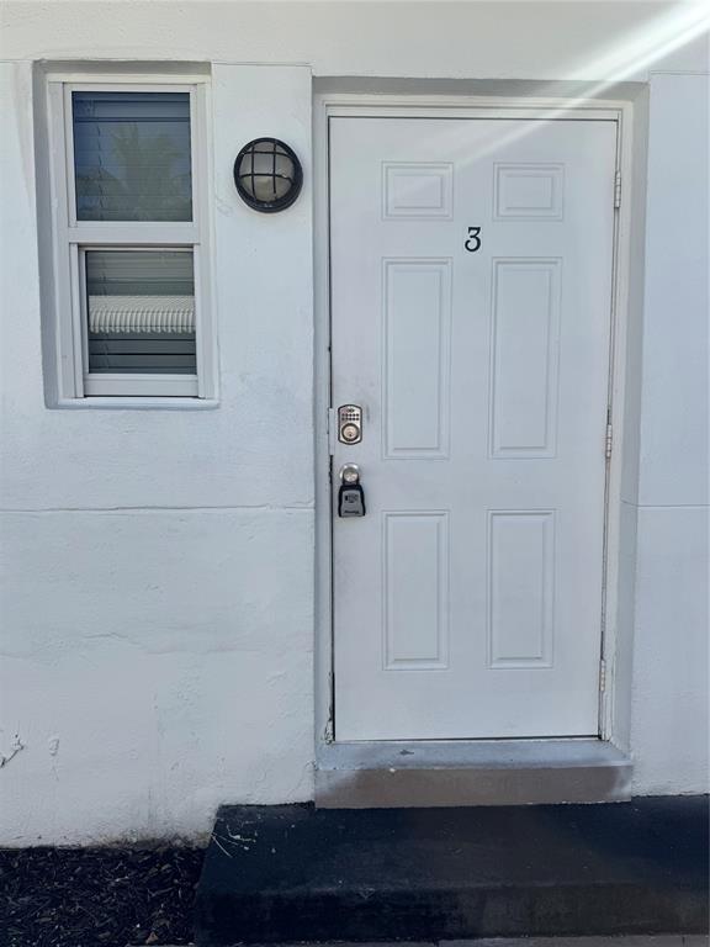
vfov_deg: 71.6
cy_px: 474
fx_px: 656
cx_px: 355
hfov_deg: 56.8
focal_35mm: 24
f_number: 1.78
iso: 80
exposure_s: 1/3597
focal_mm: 6.76
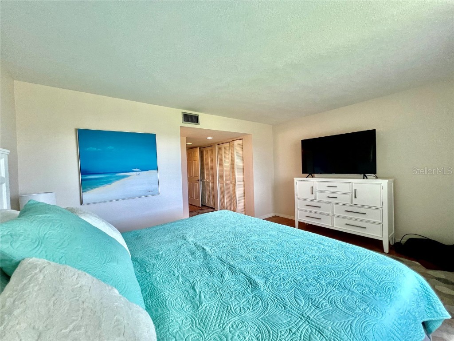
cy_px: 170
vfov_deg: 89.9
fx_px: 170
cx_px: 227
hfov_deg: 106.2
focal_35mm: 13
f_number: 1.8
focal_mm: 1.57
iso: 125
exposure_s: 1/120
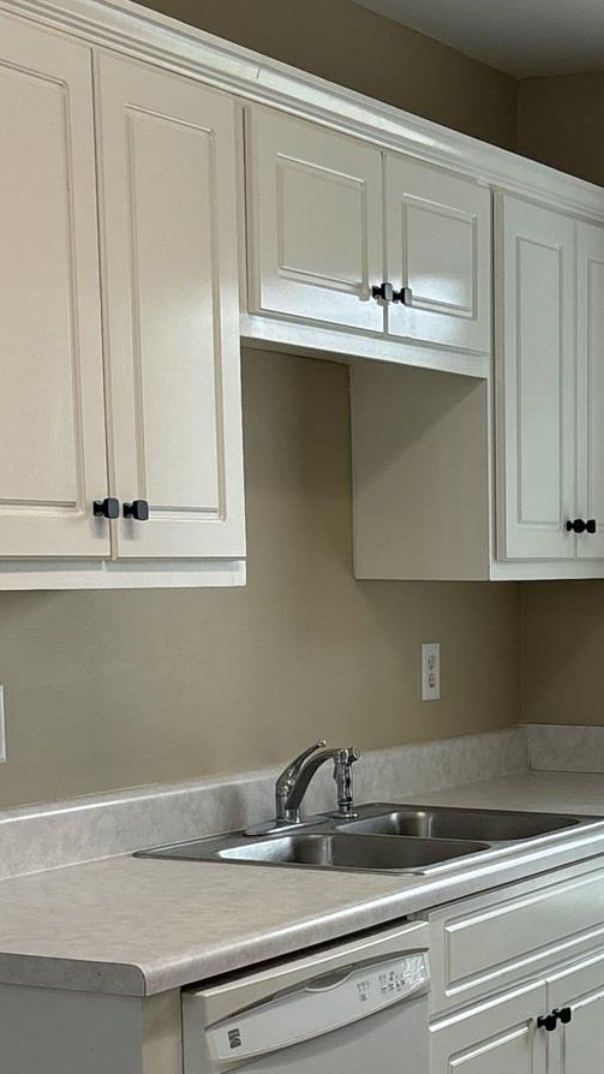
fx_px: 2078
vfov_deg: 28.1
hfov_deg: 16.2
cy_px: 923
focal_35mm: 73
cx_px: 604
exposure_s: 1/60
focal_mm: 5.96
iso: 80
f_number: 1.6
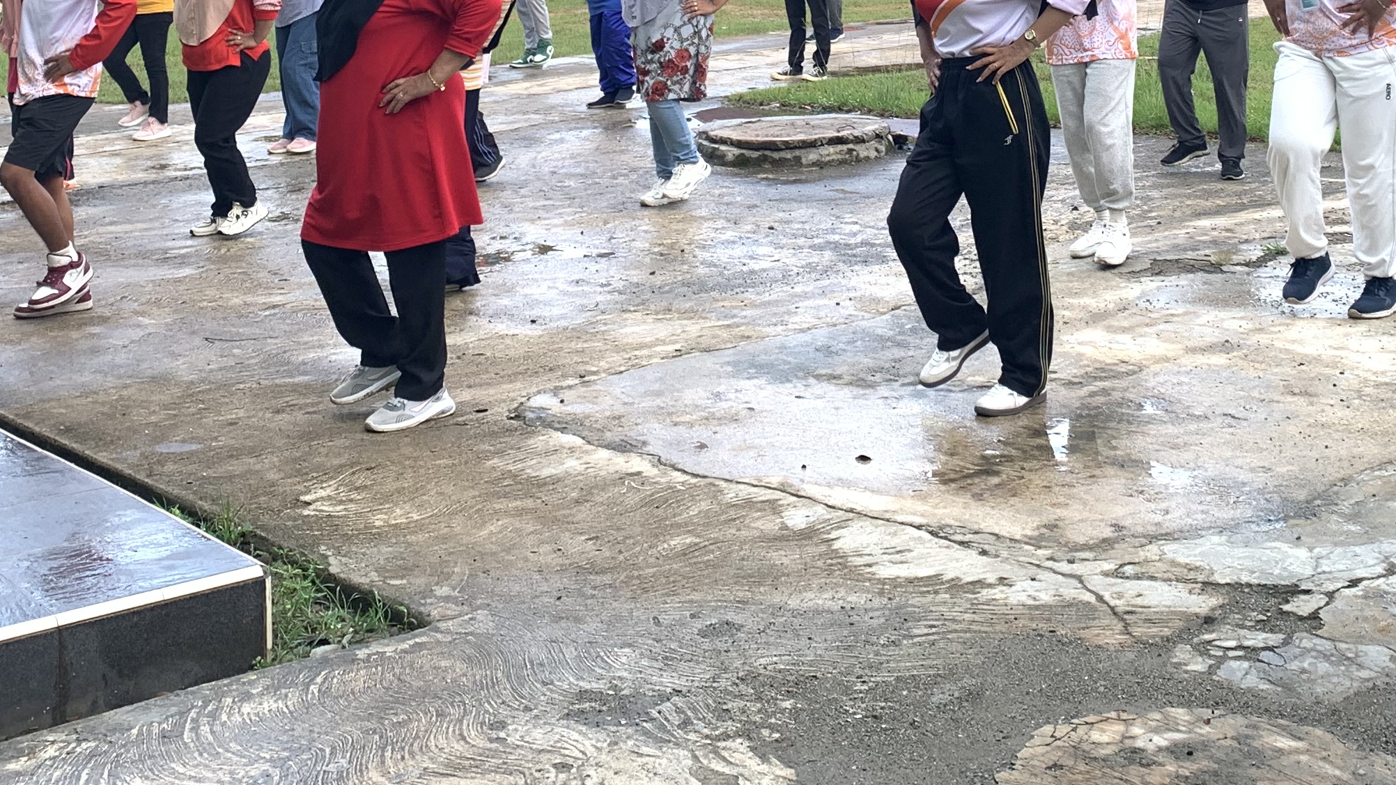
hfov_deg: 36.3
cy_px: -228
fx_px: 2110
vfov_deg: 19.5
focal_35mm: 57
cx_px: 895
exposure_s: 1/122
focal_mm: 4.25
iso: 25
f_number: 1.8
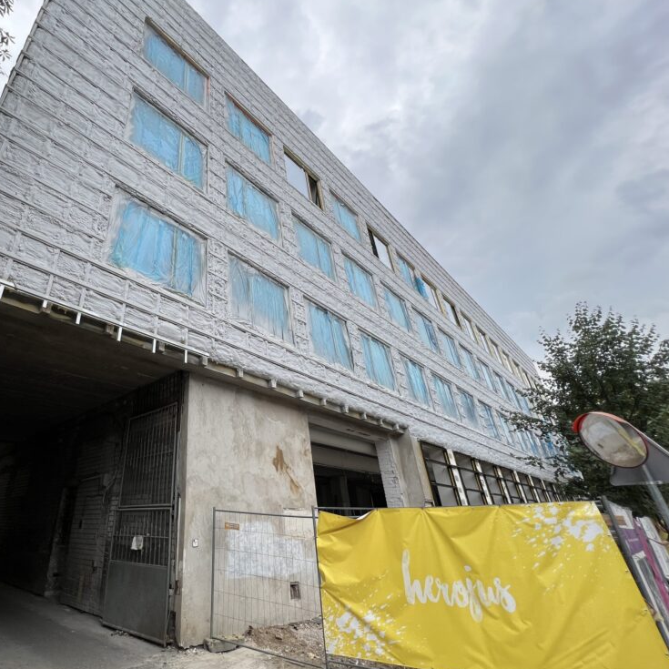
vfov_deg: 87.4
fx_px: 350
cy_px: 326
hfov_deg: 83.7
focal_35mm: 16
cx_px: 210
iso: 32
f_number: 1.8
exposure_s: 1/497
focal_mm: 1.57
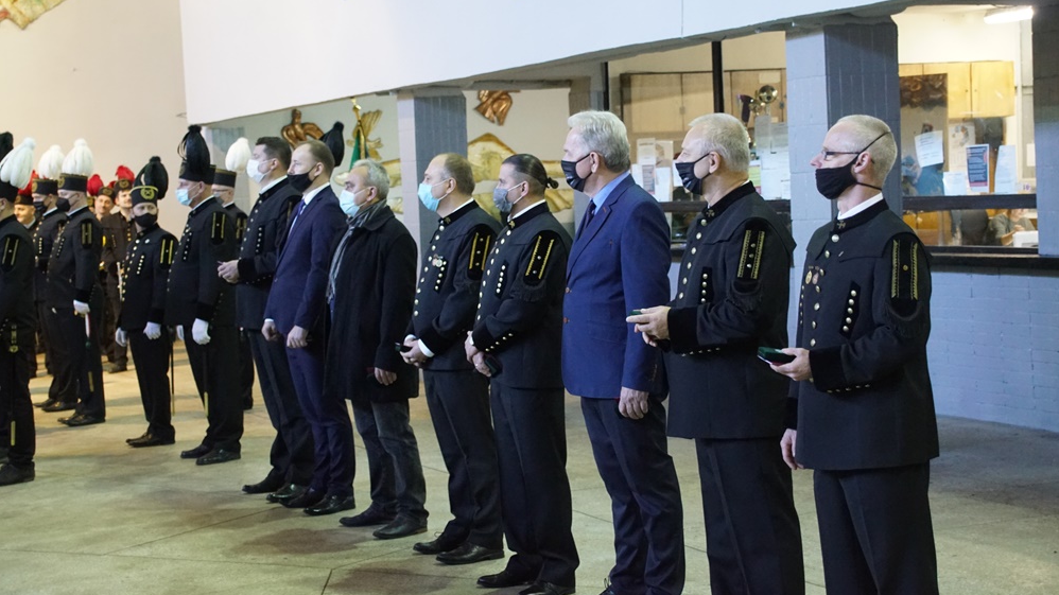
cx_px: 530
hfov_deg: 33.3
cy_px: 259
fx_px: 1769
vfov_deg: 19.1
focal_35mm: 63
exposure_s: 1/20
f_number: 4.5
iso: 3200
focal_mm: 40
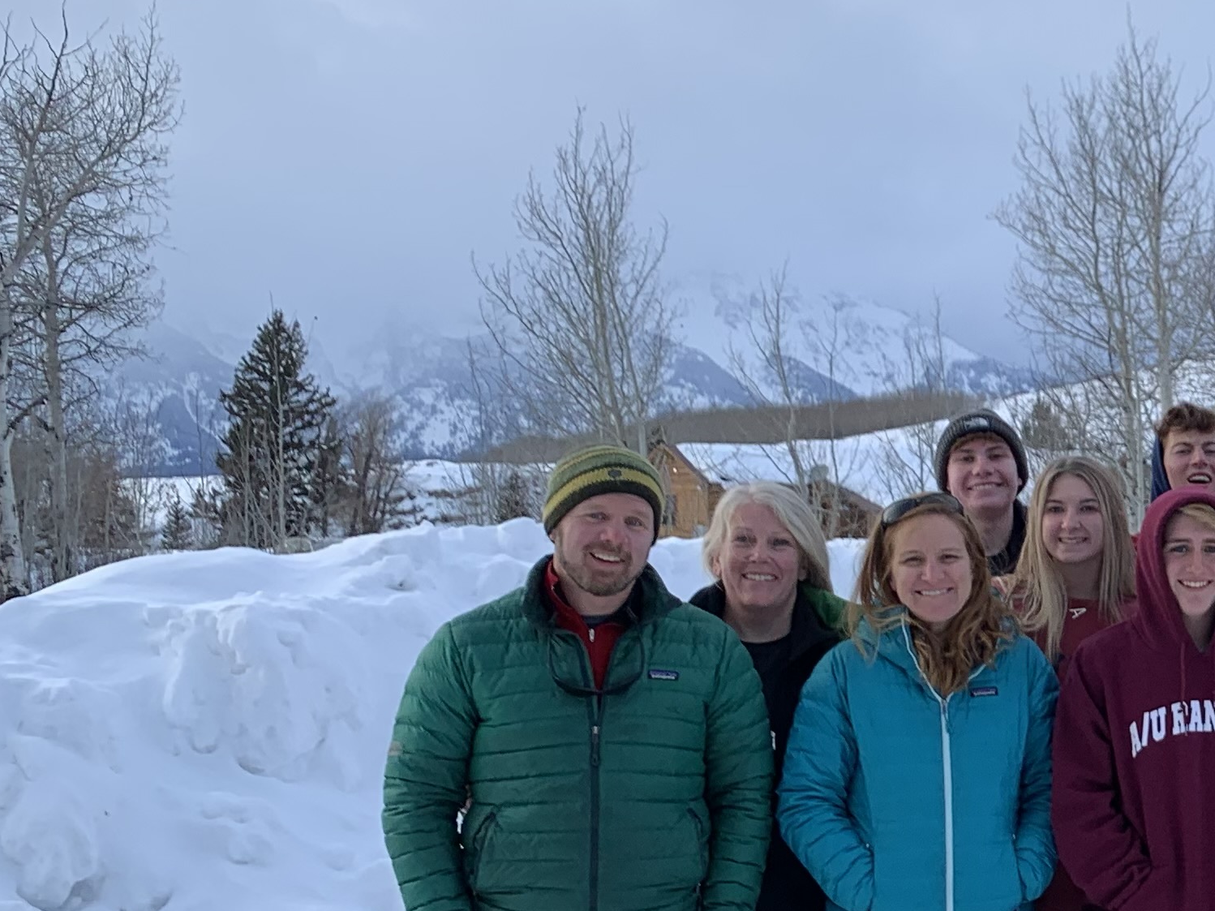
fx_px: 2457
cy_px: 575
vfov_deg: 21.0
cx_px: 1578
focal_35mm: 70
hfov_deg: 24.3
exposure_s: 1/291
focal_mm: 4.25
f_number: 1.8
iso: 25
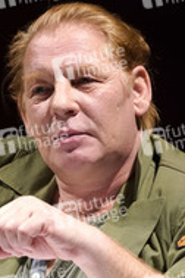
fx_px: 3677
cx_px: 51
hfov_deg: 2.9
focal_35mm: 477
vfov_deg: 4.3
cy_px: 175
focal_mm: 200
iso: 3200
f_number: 5.6
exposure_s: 1/200
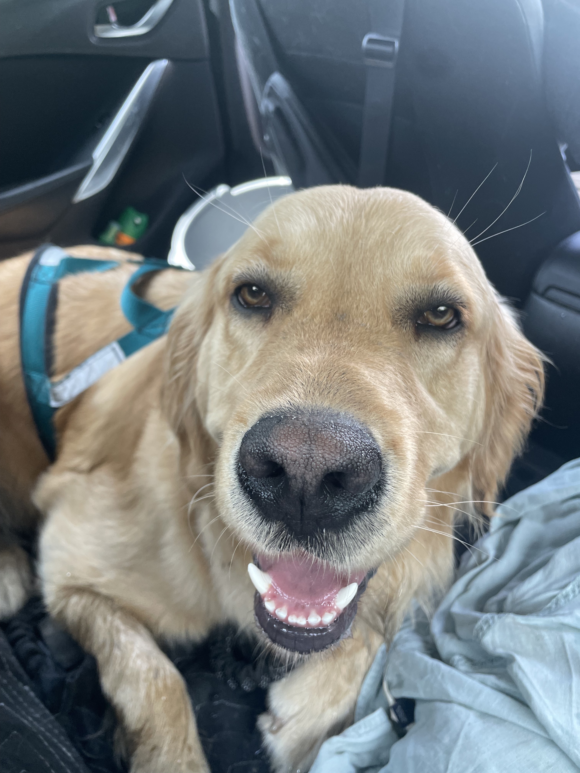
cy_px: 386
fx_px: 581
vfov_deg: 67.3
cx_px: 290
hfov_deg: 53.1
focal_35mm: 26
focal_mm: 4.2
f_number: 1.6
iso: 100
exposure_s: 1/121
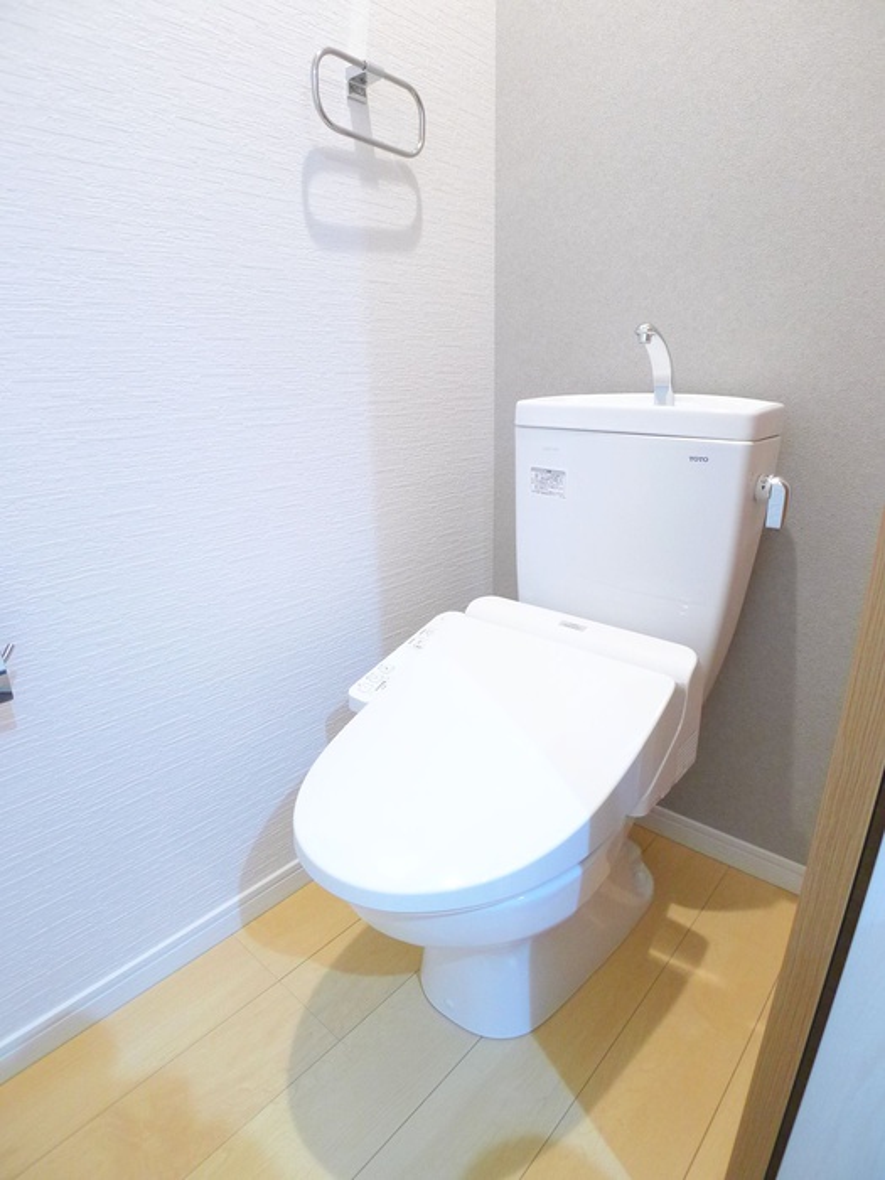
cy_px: 590
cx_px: 442
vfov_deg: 71.6
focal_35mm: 24
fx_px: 818
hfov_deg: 56.8
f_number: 2
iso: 400
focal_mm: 5.1
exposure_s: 1/30
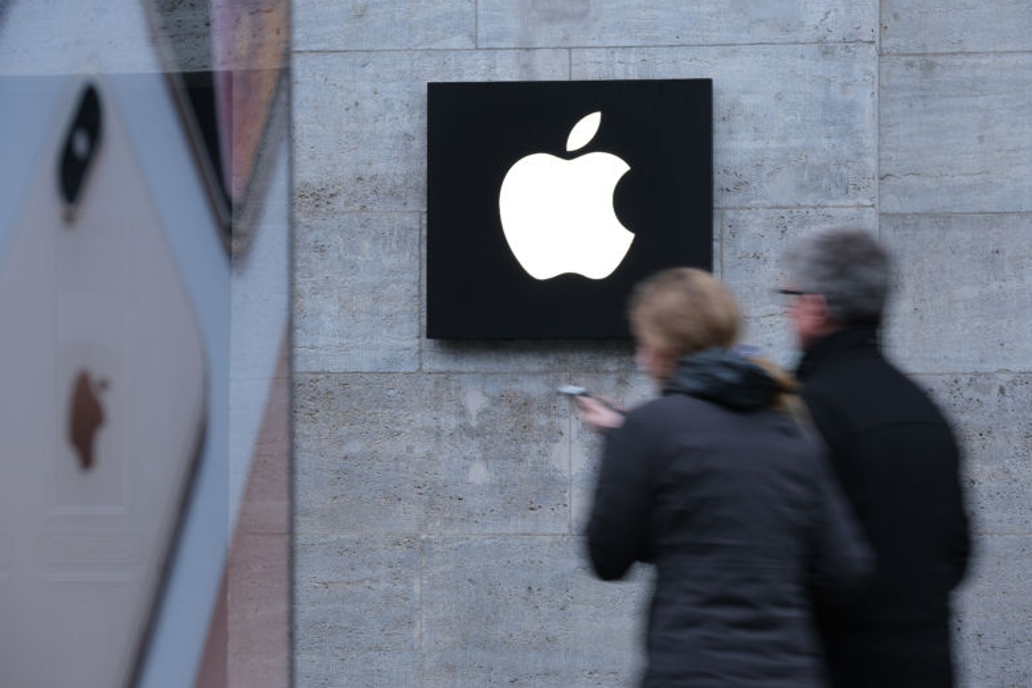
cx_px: 508
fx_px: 3411
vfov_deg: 11.5
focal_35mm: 119
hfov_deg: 17.2
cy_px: 349
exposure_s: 1/30
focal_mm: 77.3
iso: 400
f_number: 5
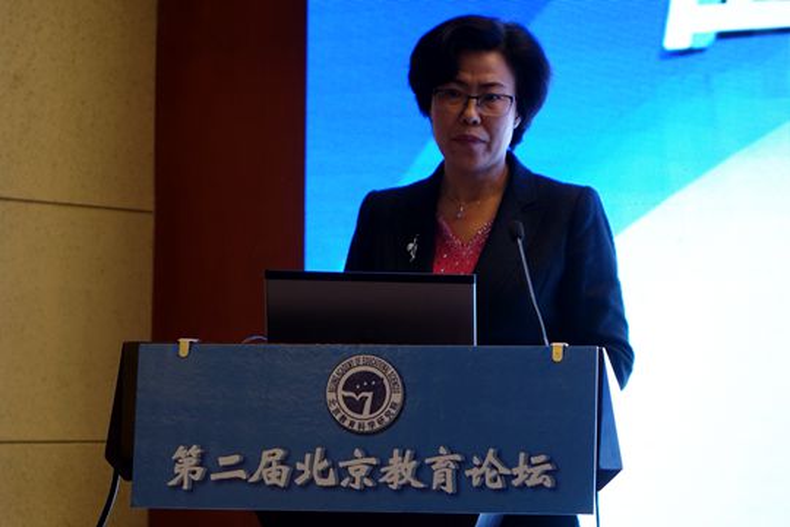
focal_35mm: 124
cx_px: 395
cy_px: 264
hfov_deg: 16.5
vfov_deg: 11.1
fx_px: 2721
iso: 500
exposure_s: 1/125
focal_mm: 45.37
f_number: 2.8
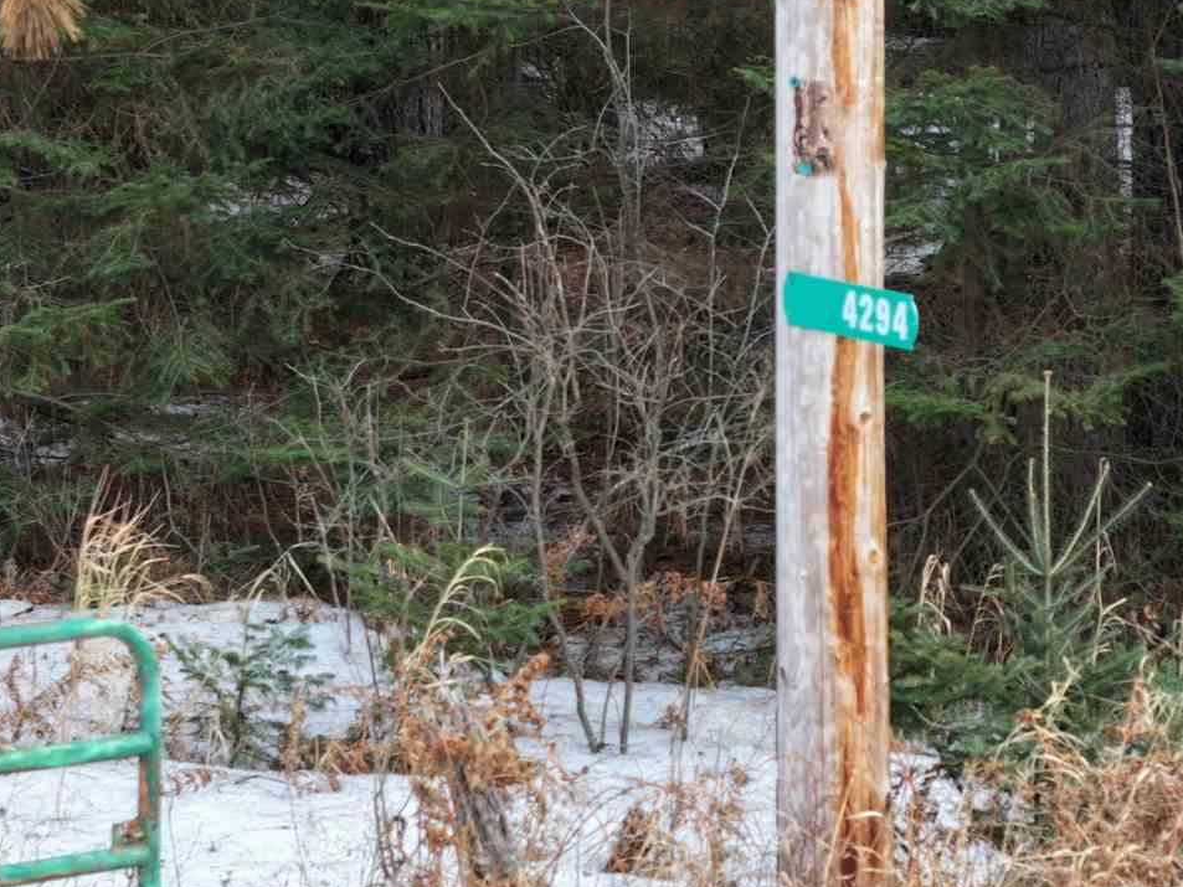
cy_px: 543
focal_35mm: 223
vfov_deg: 6.7
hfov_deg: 8.9
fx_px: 7622
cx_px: 726
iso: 110
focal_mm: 30.71
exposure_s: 1/40
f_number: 3.4
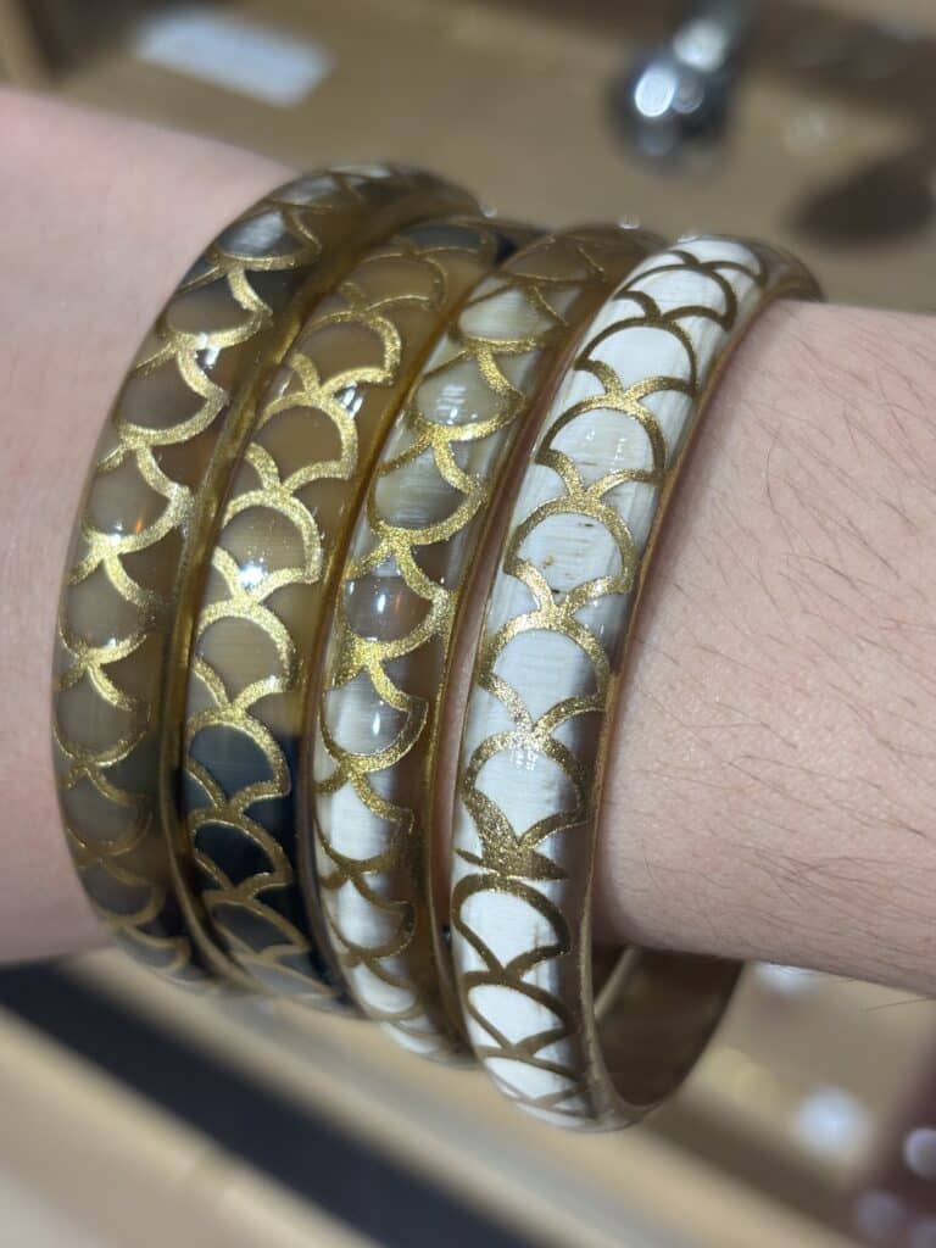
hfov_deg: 28.0
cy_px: 624
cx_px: 468
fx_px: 1875
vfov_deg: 36.8
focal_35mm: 52
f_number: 1.6
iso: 50
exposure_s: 1/100
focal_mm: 5.96
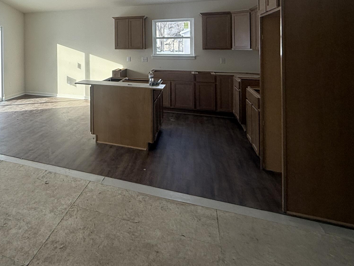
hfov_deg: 56.5
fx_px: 286
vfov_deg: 46.2
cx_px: 49
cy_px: 41
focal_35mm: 28
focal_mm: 2.22
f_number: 2.2
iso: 64
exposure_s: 1/233
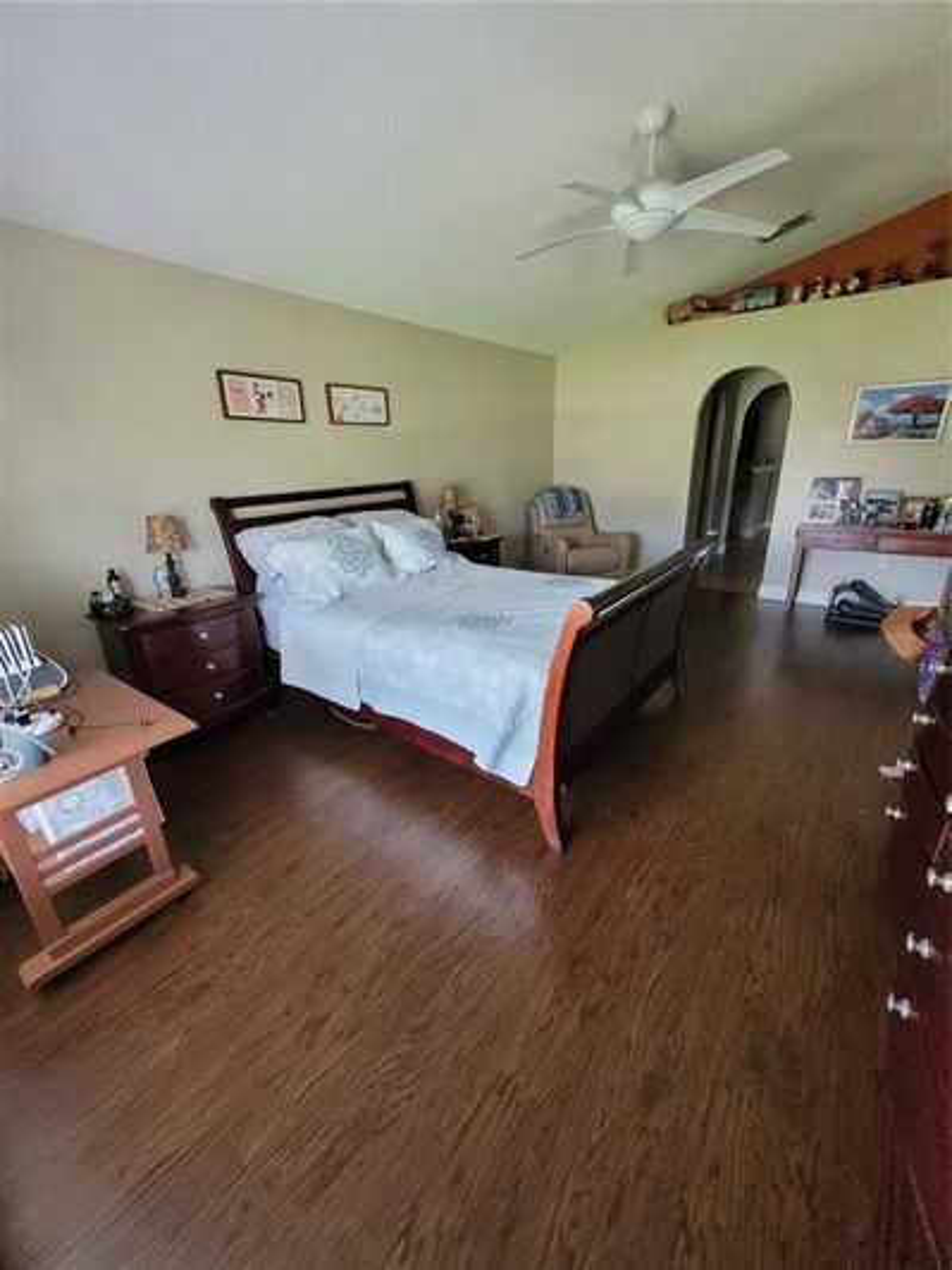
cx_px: 476
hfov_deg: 89.9
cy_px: 635
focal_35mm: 13
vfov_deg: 106.2
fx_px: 477
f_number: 2.2
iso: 400
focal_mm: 1.74
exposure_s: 1/60
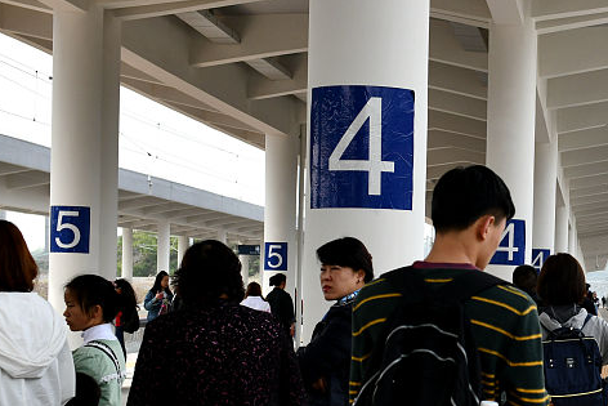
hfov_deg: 21.7
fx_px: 1503
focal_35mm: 89
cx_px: 661
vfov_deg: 15.3
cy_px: 327
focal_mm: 35
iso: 400
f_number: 6.3
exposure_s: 1/1000
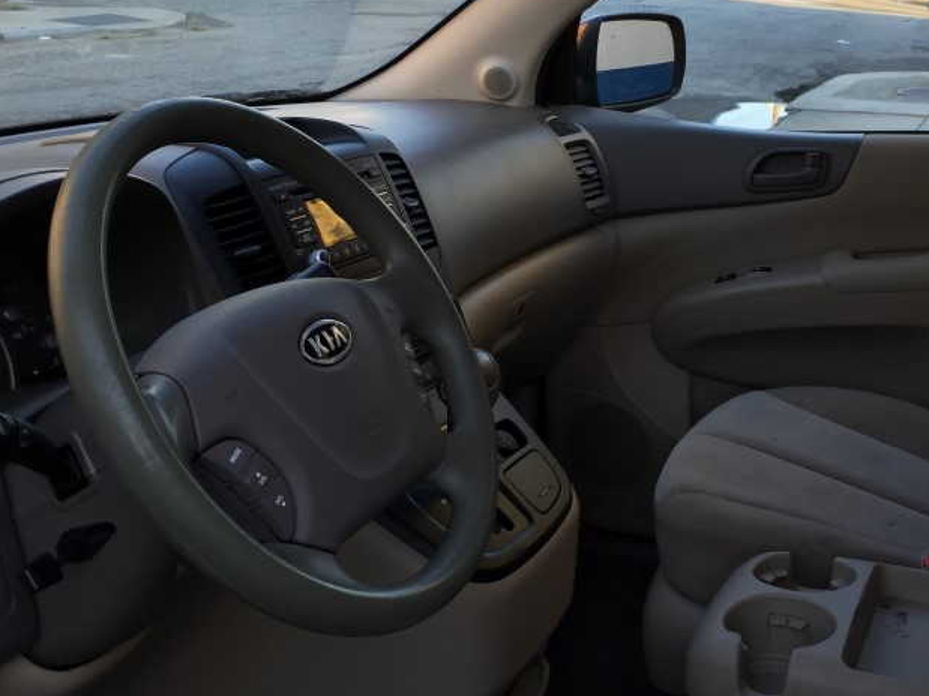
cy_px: 279
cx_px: 573
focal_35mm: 48
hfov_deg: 39.4
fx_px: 1288
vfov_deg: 30.2
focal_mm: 4.15
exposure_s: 1/120
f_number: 2.2
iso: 32
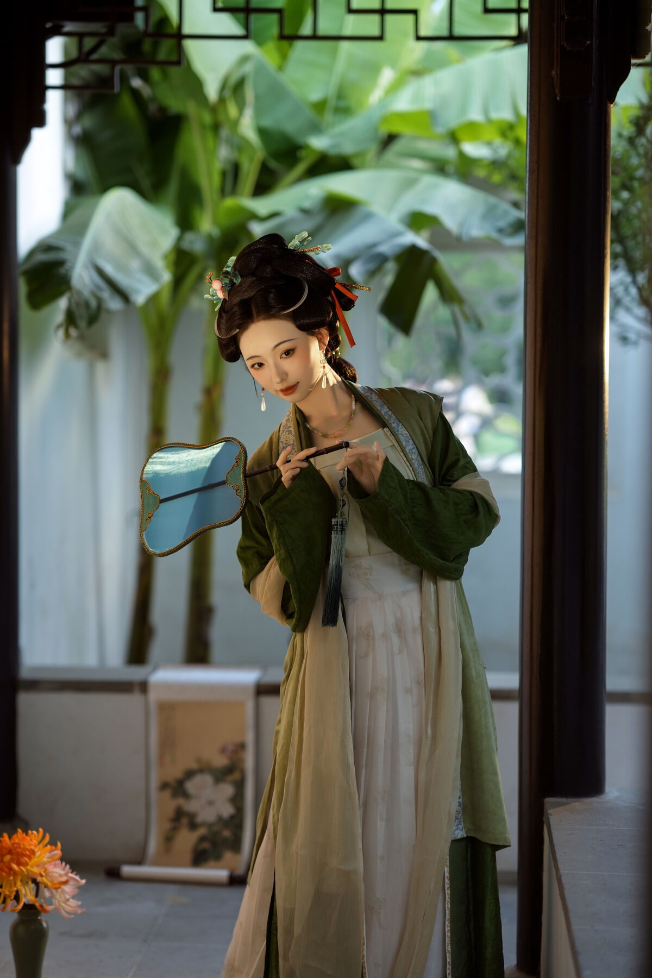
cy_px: 489
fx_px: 2309
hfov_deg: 16.1
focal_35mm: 85
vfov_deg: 23.9
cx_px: 326
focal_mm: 85
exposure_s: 1/400
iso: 640
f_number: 1.8
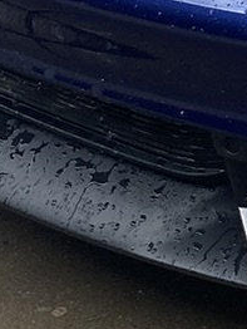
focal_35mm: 203
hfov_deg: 6.7
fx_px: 1928
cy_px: -111
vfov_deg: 9.5
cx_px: 697
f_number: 1.8
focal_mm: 4.25
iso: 32
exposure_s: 1/805
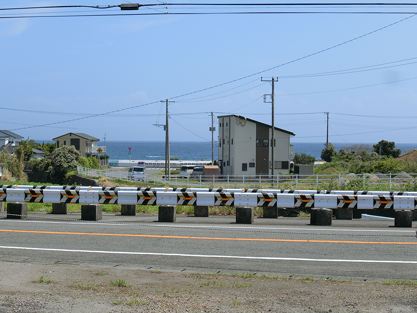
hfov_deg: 23.0
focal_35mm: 85
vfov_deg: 17.4
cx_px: 208
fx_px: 1024
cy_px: 156
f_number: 6
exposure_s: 1/400
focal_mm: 18.1
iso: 80
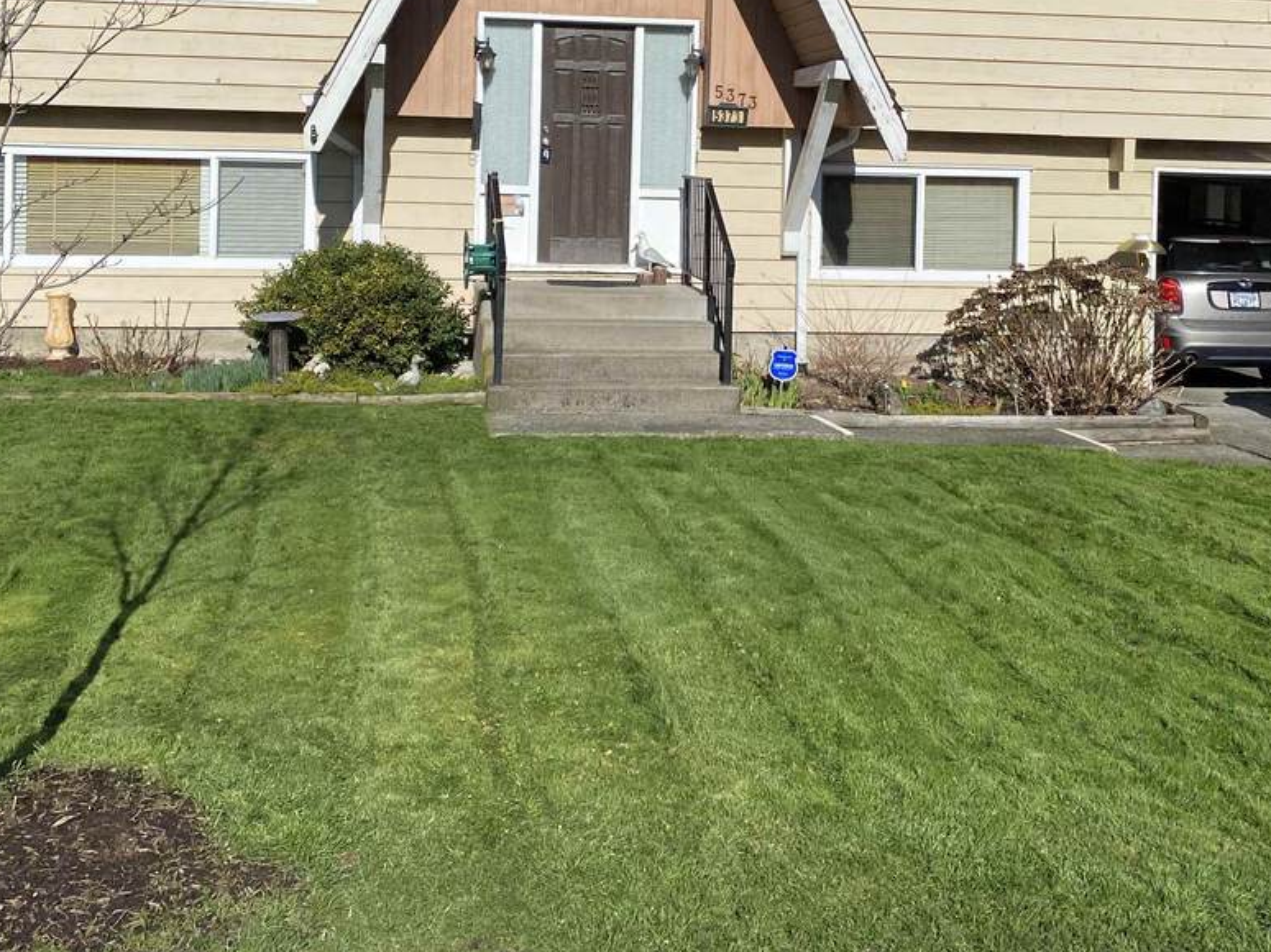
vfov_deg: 32.7
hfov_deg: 43.9
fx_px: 1578
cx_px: 665
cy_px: 195
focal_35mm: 43
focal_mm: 4.25
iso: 32
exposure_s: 1/5495
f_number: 1.8
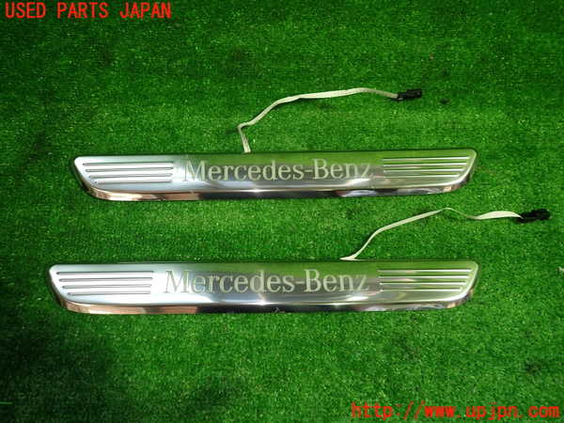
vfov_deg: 54.9
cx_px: 282
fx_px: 407
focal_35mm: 25
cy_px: 212
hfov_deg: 69.4
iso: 200
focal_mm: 4.5
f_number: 2
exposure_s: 1/50
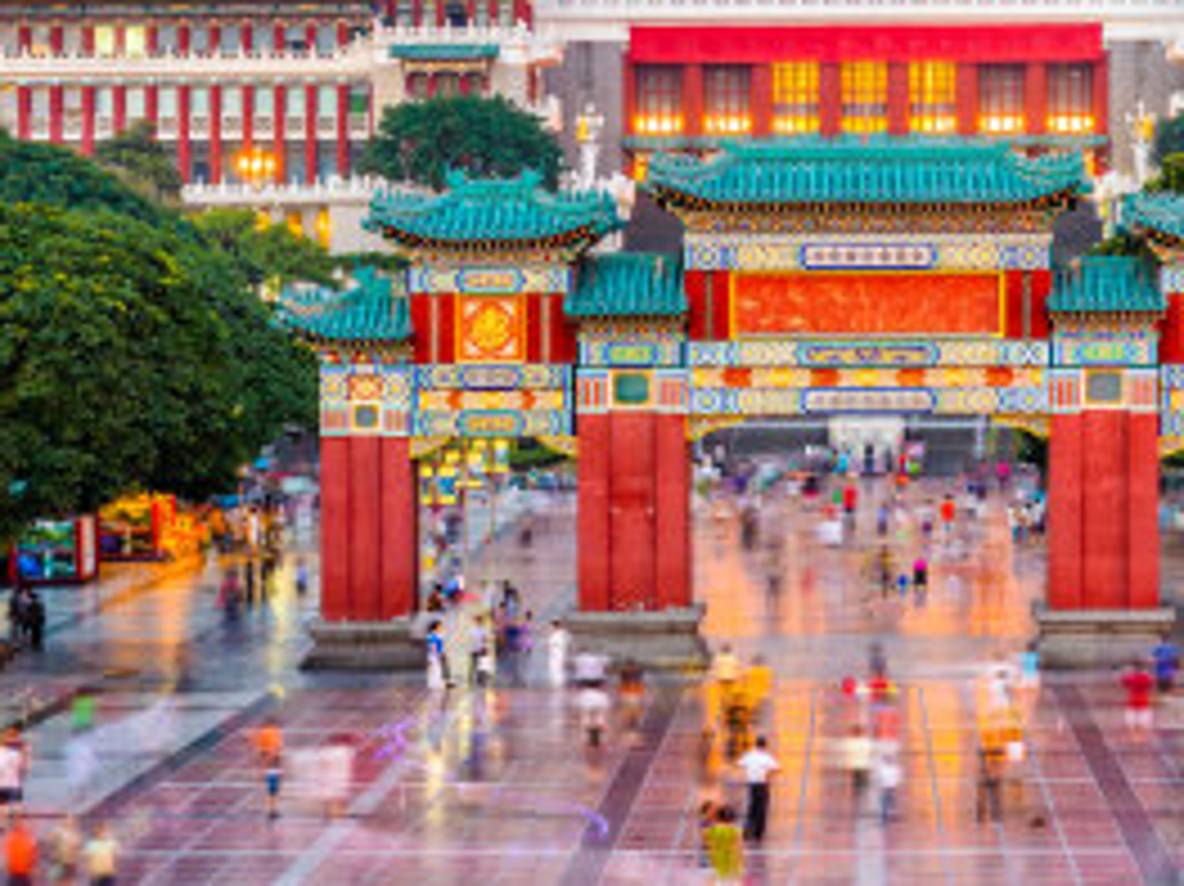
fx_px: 3829
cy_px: 274
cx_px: 869
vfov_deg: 13.2
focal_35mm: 112
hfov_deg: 17.5
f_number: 8
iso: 125
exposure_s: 30
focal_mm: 50
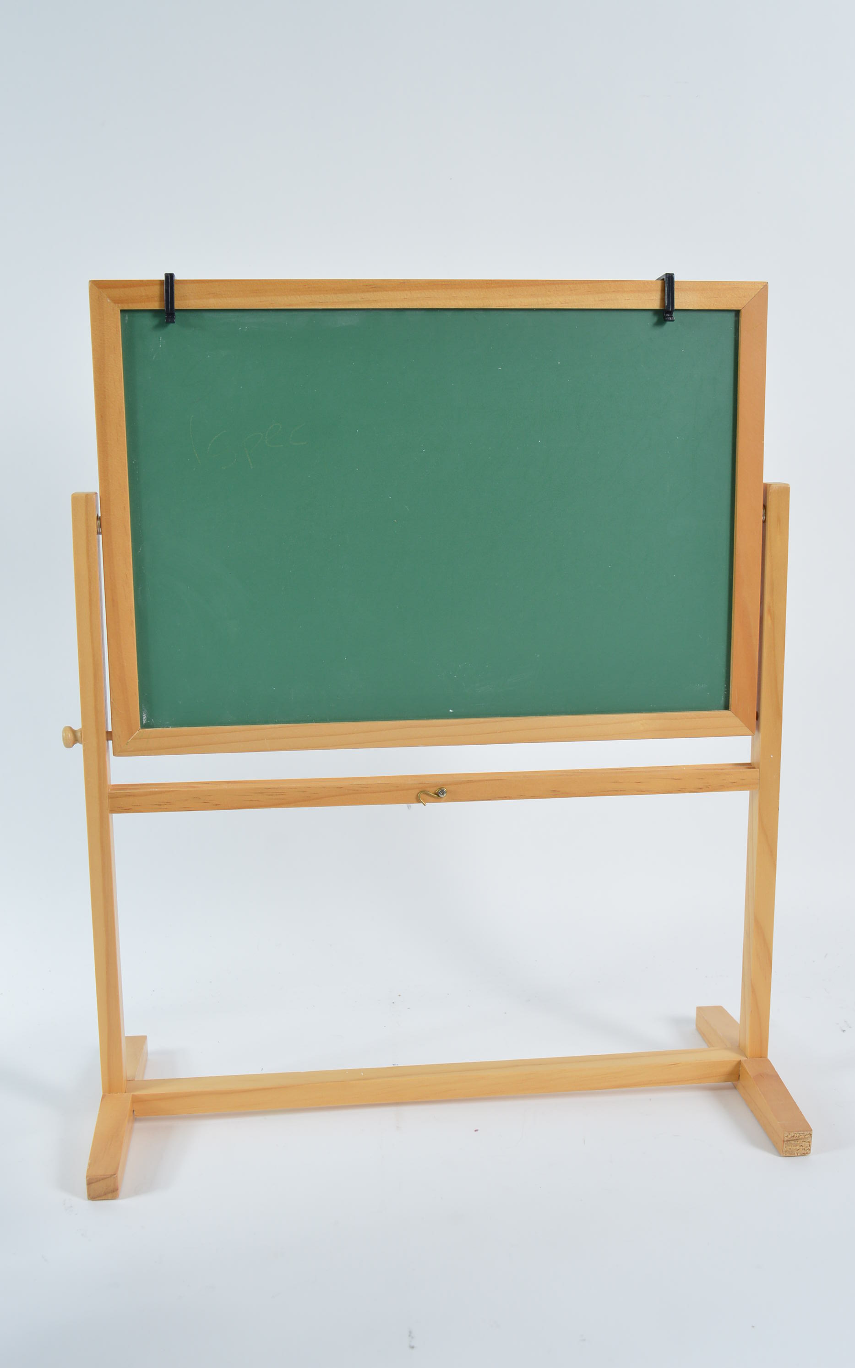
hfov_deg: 32.0
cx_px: 436
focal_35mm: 40
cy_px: 681
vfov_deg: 49.3
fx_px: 1491
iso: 200
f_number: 8
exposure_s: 1/80
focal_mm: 26
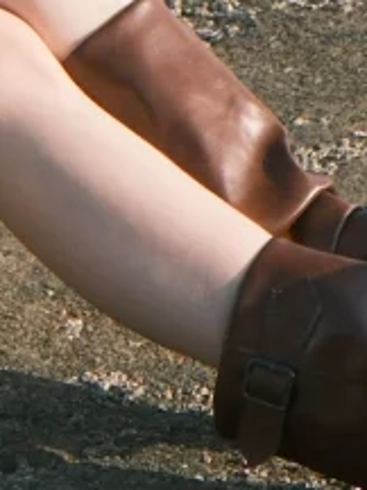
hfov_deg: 2.1
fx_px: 10008
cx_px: -283
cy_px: -721
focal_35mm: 708
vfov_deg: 2.8
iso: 640
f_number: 5
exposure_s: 1/3200
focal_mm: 65.4
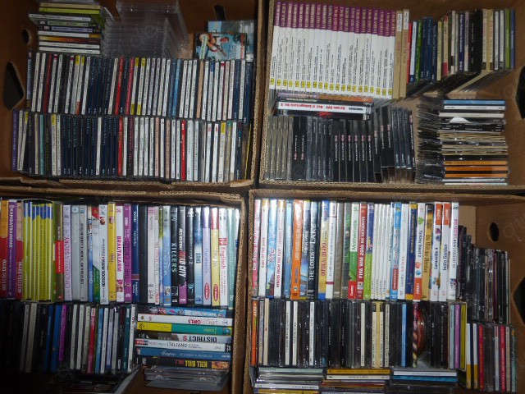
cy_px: 197
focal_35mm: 25
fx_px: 379
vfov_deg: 54.9
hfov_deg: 69.4
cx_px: 262
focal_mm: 4.3
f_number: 3.3
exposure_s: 1/60
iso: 100
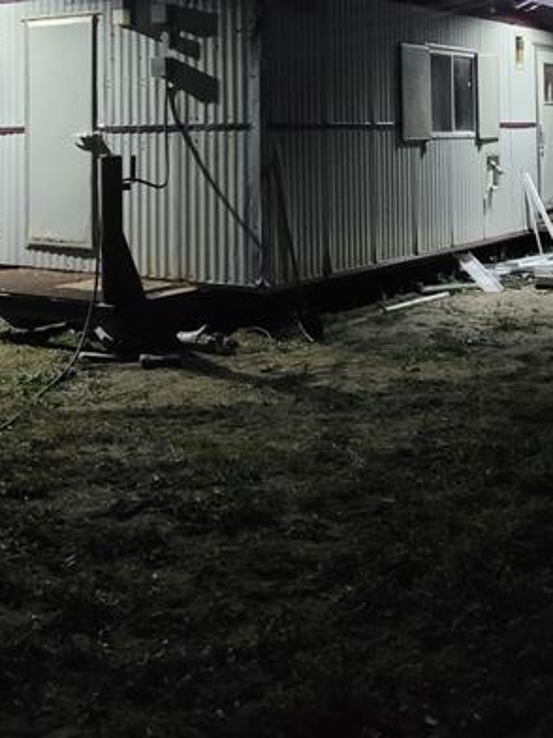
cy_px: 105
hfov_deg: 28.6
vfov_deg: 35.7
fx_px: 1086
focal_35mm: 51
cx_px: 258
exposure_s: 1/12
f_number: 1.8
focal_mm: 5.4
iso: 1250
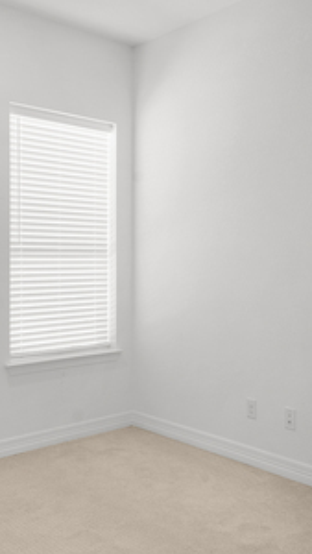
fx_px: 558
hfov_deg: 30.9
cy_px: 252
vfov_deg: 52.7
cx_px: 214
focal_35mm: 38
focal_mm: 17
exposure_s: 1/2.5
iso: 100
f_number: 9
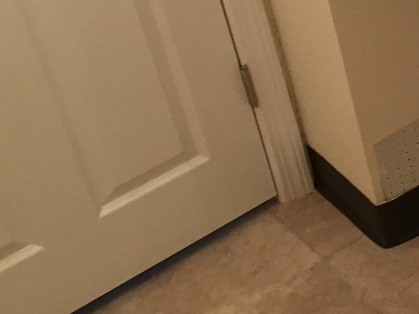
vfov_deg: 13.4
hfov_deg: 16.0
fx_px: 1307
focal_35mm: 108
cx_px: 701
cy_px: -49
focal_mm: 4.15
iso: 80
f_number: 2.2
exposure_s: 1/30
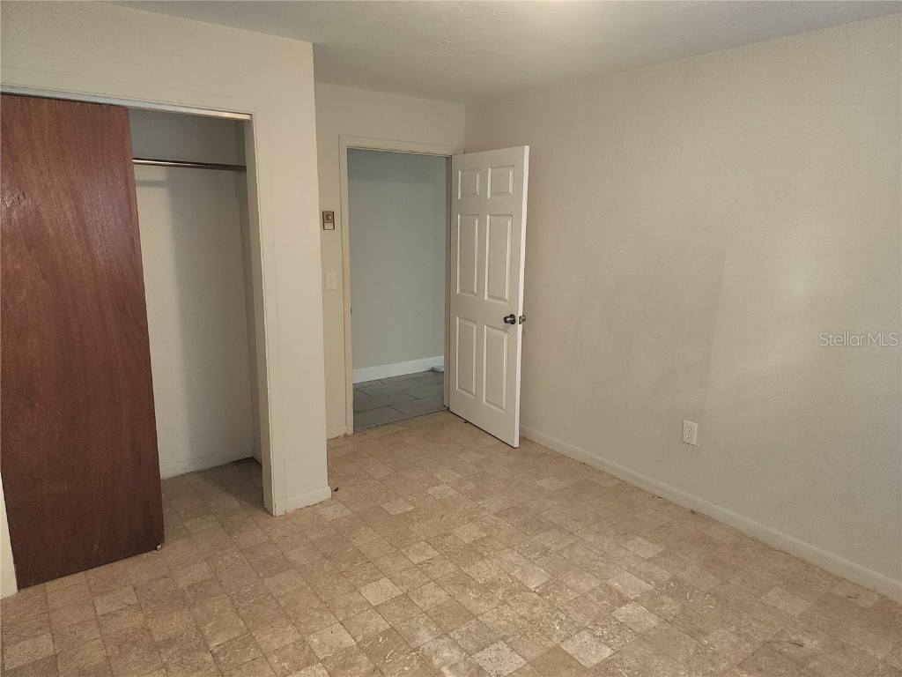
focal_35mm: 23
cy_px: 338
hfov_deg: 73.9
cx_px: 451
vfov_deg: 58.9
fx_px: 599
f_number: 1.8
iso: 100
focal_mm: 6.4
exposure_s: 1/30
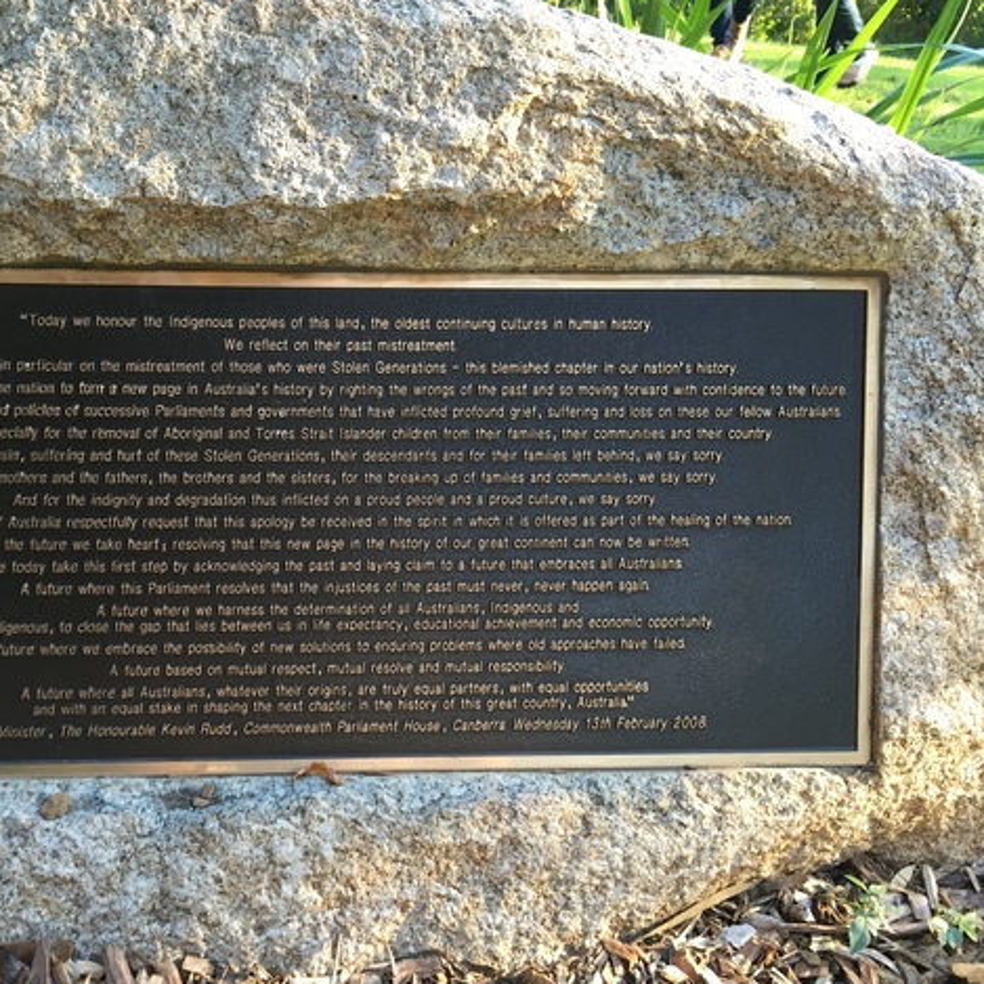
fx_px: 1126
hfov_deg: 46.5
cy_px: 491
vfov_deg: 47.2
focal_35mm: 35
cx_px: 331
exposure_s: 1/30
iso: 32
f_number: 2.2
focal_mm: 4.15
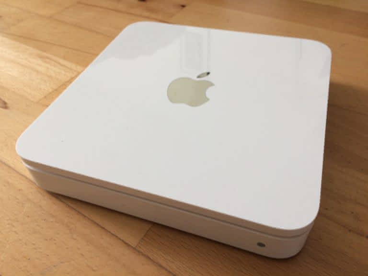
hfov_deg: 61.7
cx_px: 184
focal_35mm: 29
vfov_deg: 48.2
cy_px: 138
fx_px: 308
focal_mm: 4.15
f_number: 2.2
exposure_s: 1/33
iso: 64
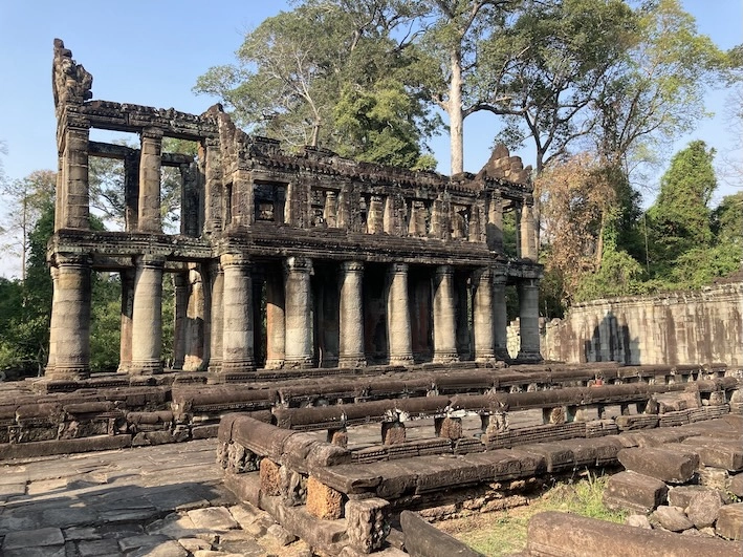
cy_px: 278
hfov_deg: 63.5
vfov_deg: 49.7
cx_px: 372
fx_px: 601
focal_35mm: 28
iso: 20
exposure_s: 1/545
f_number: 1.8
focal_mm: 3.99
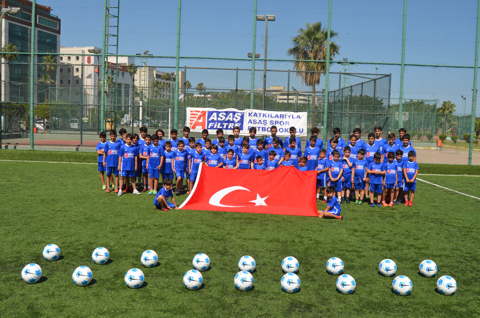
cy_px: 159
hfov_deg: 55.2
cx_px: 240
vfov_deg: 38.2
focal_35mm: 34
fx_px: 459
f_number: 7.1
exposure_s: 1/1600
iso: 400
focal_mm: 23
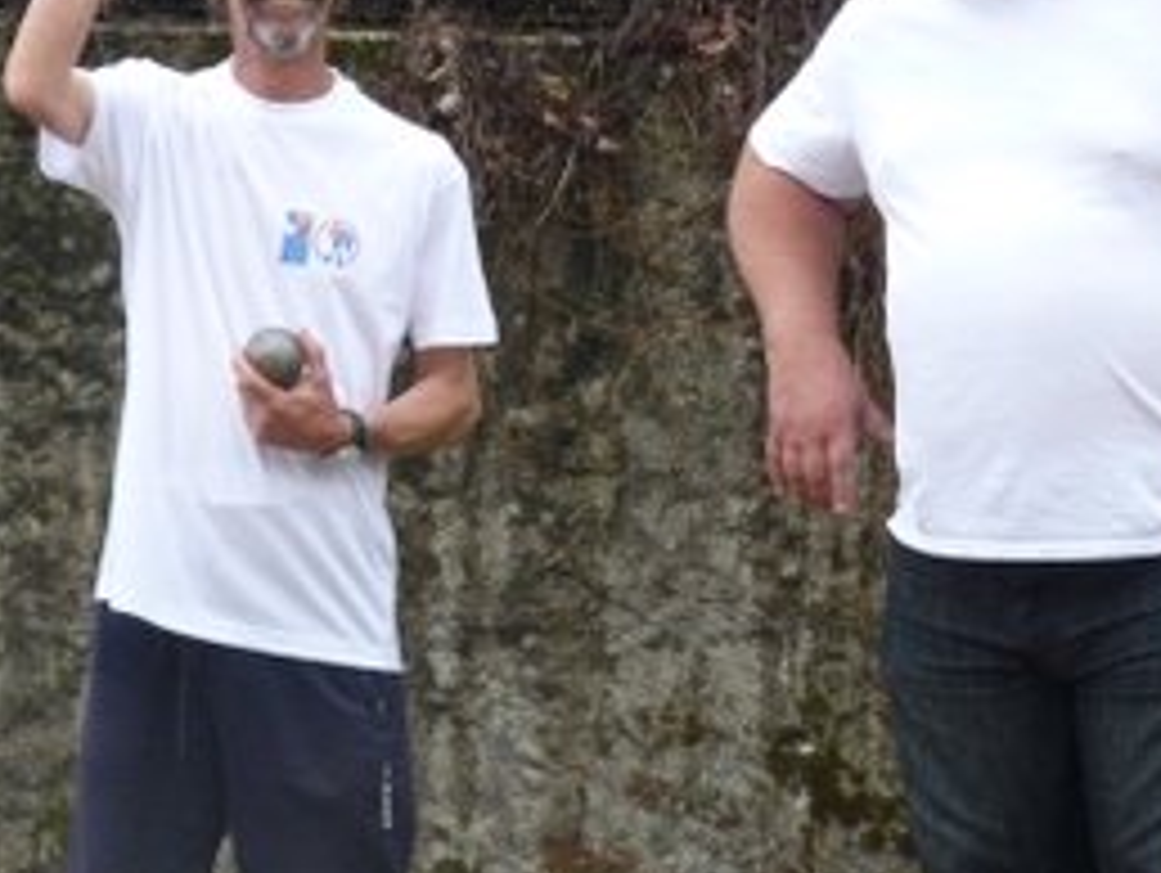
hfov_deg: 4.3
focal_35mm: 459
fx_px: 15409
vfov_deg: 3.2
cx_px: 788
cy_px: 130
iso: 400
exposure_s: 1/400
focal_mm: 44
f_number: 3.7
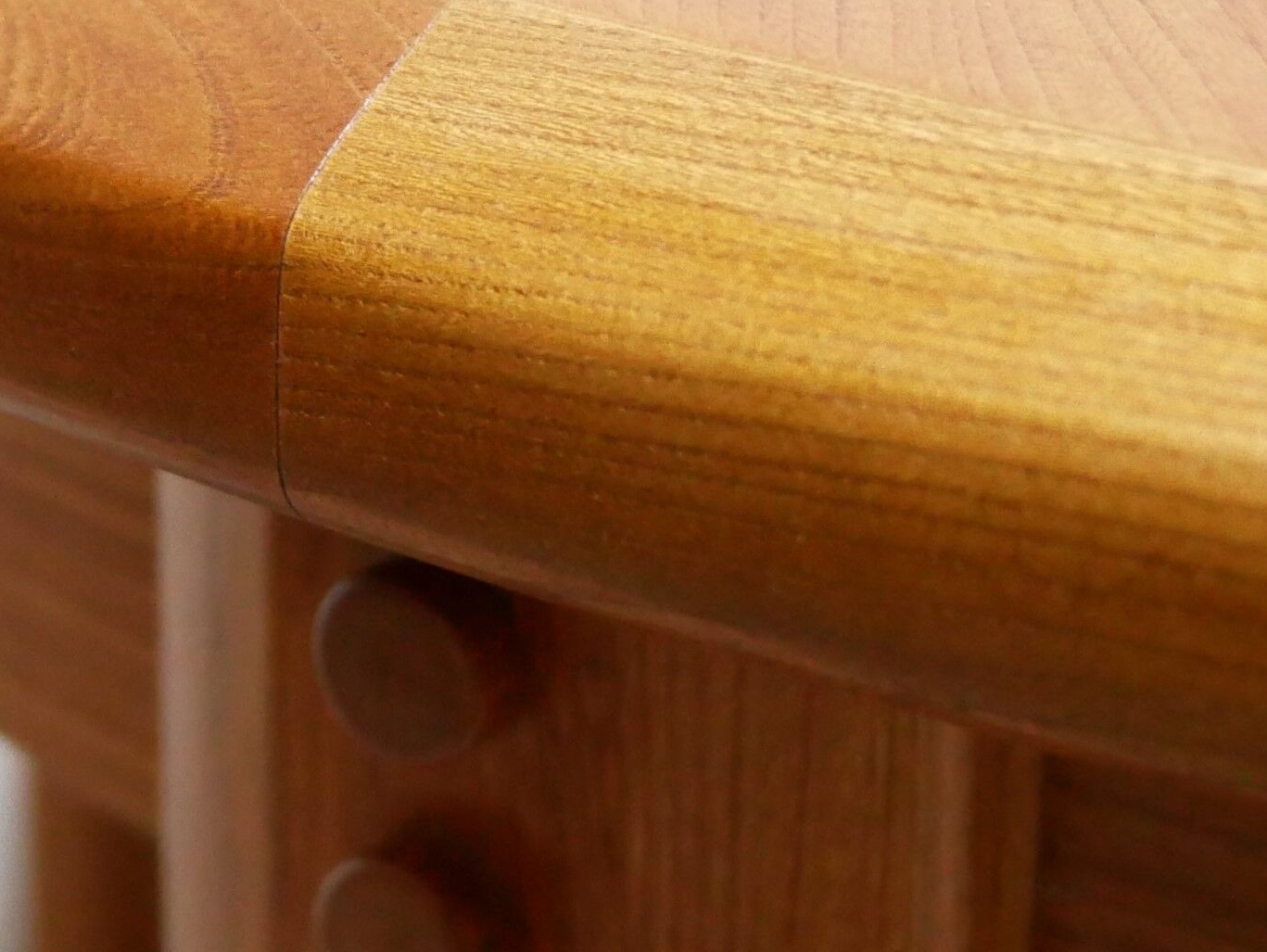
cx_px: 45
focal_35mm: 128
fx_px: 4688
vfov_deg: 11.5
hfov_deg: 15.2
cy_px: 87
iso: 2000
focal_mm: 20
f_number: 1.7
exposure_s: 1/60
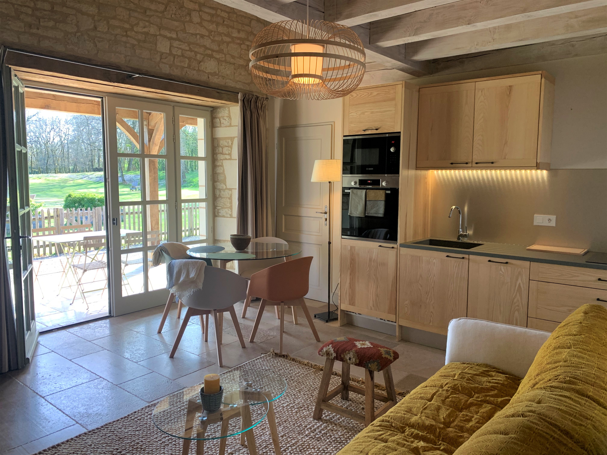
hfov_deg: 67.3
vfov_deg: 53.1
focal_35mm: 26
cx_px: 304
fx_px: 456
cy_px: 228
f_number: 1.8
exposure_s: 1/121
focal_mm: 4.25
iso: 64
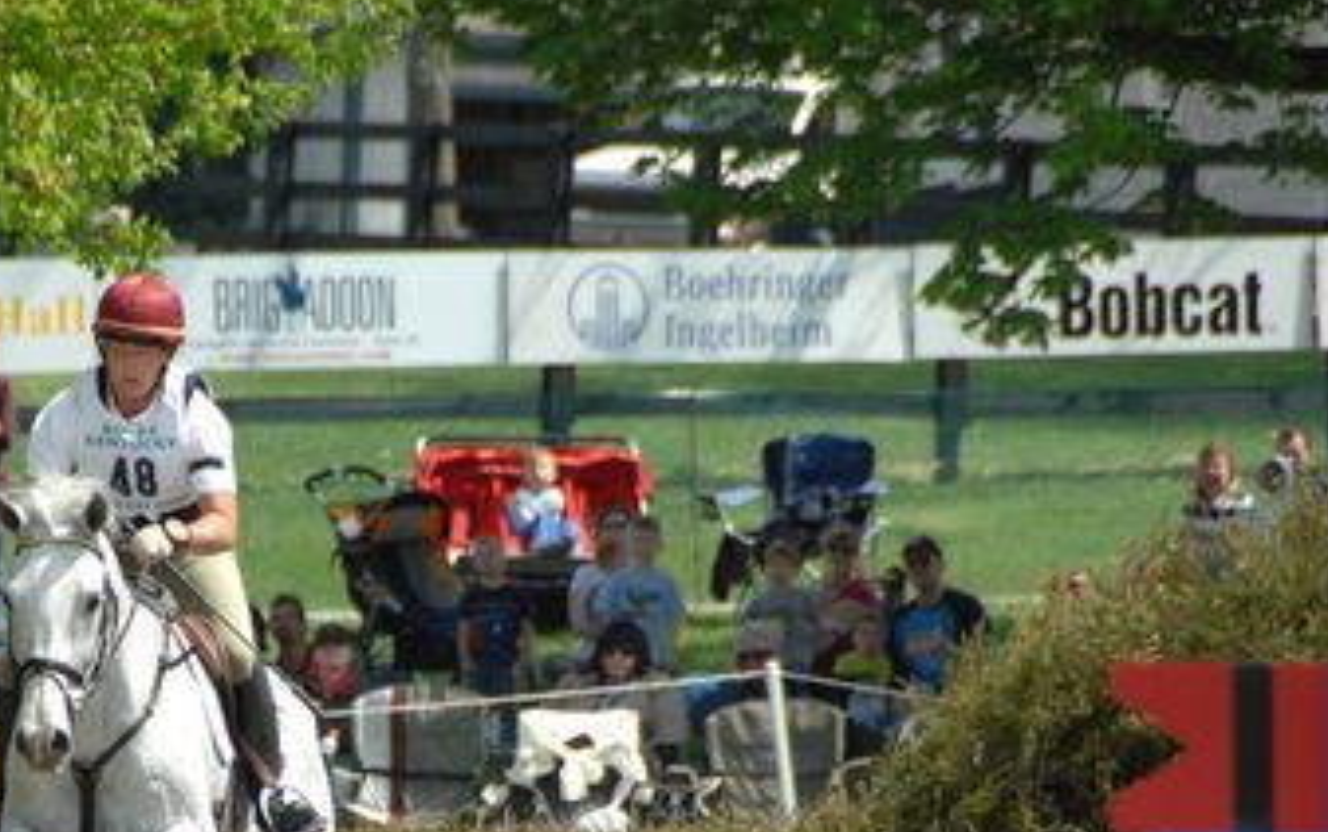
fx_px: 21002
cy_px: 743
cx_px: 264
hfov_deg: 3.6
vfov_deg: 2.3
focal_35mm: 580
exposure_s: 1/1000
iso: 500
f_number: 5.6
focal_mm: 200
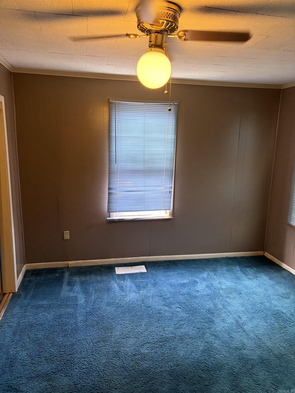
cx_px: 148
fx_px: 295
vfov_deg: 67.3
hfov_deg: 53.1
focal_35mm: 26
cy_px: 196
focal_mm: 5.96
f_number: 1.6
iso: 500
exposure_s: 1/40
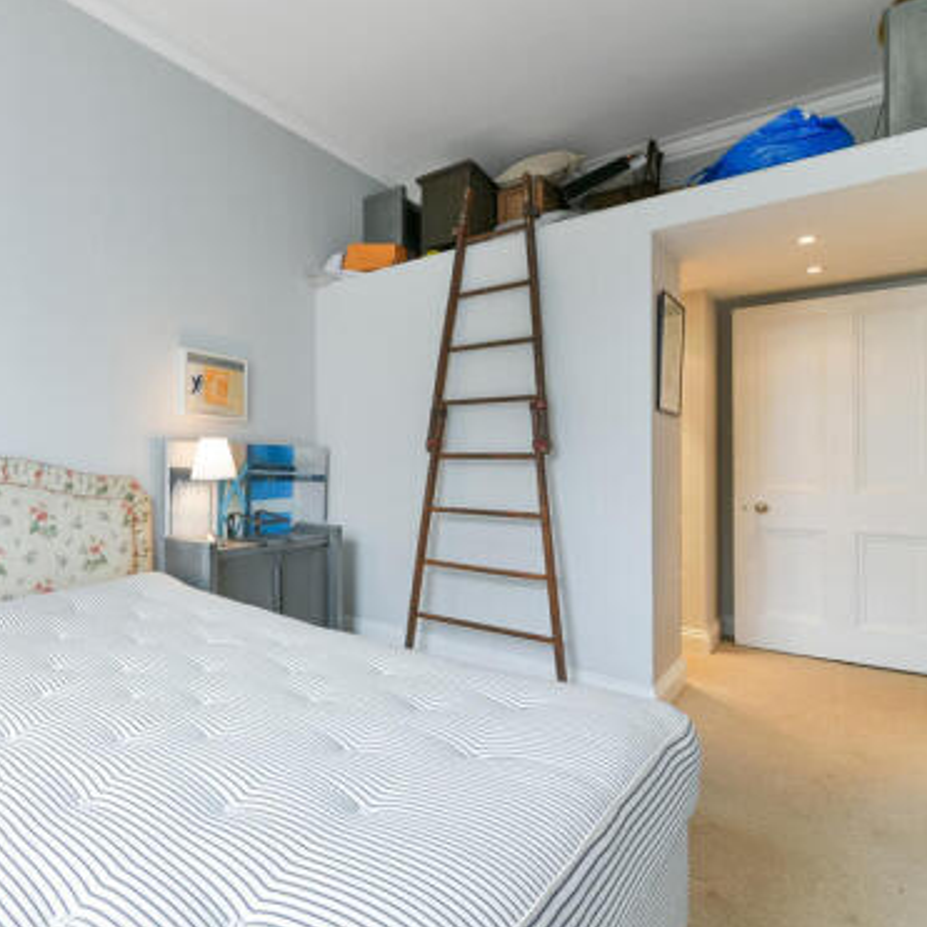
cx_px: 245
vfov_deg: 80.5
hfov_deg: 75.5
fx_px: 545
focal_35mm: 18
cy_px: 421
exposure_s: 1/2
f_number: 13
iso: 200
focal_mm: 12
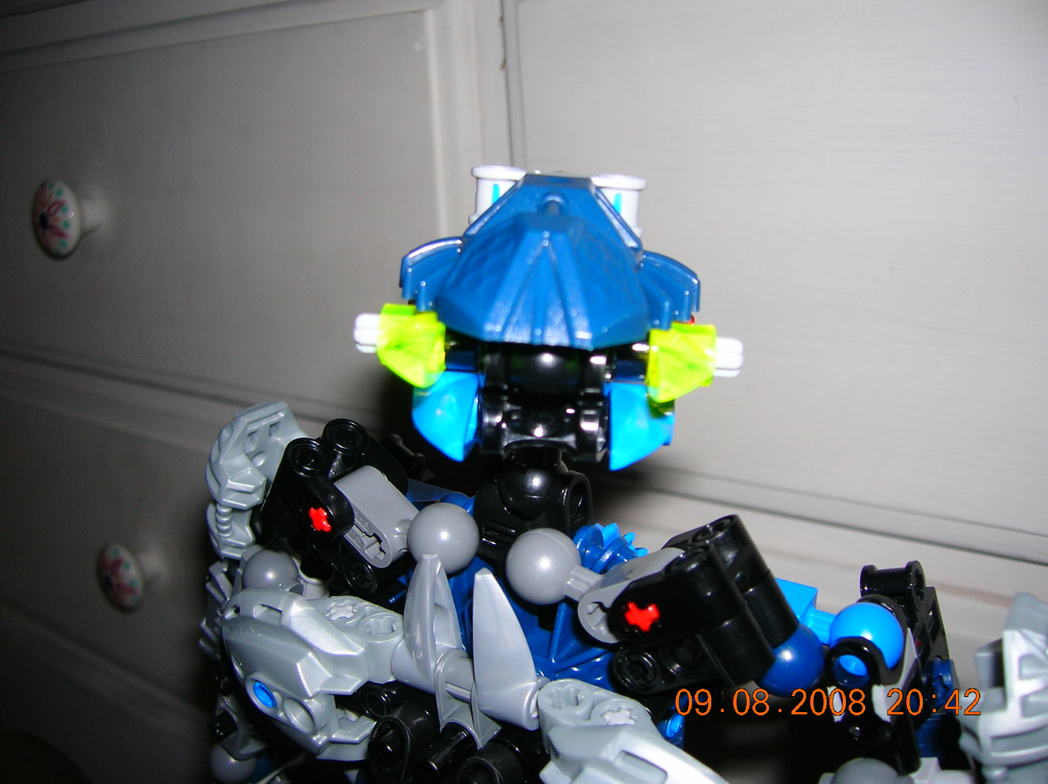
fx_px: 1028
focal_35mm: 34
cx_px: 524
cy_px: 392
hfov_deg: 54.0
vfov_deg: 41.7
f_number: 2.9
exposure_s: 1/60.1
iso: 50
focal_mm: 5.7
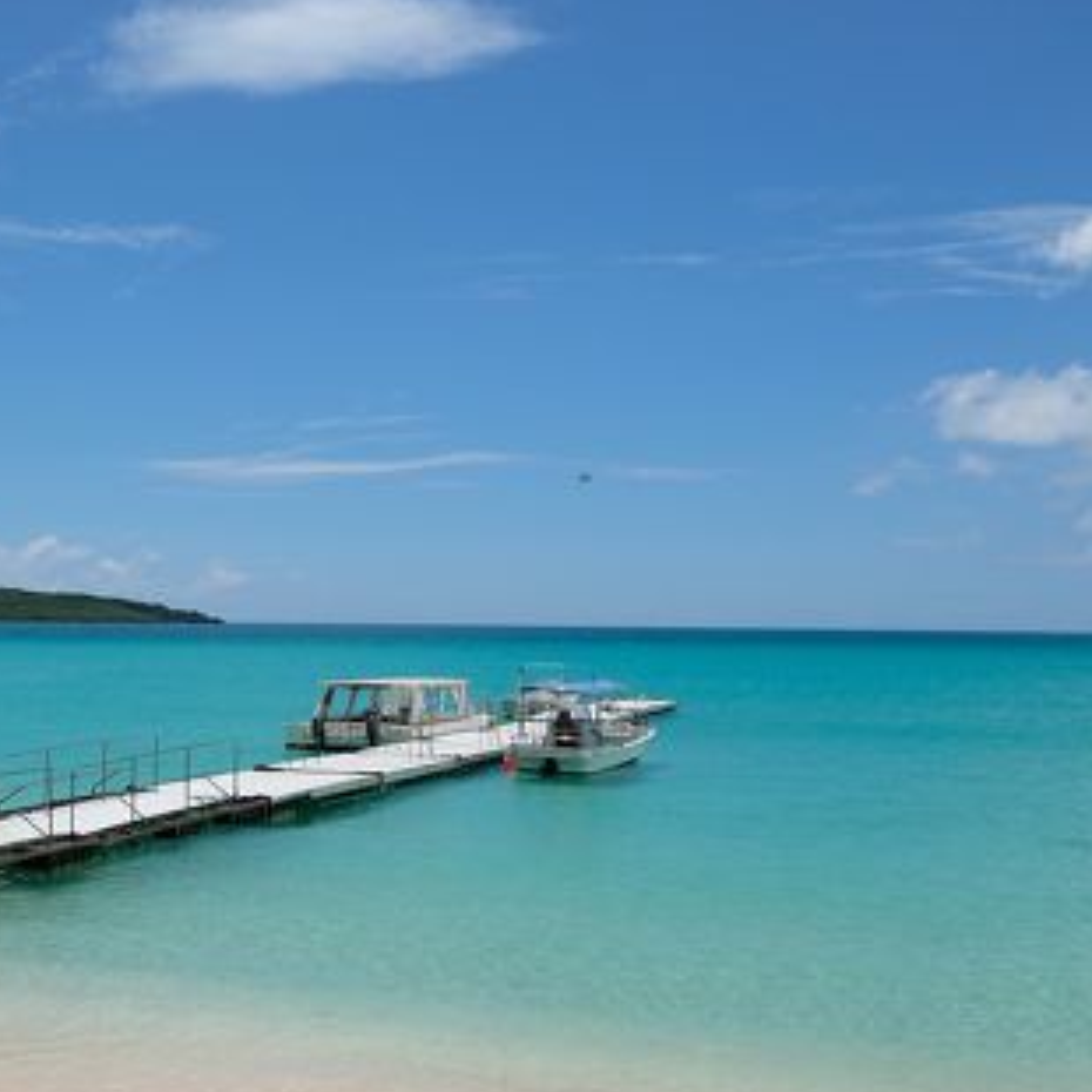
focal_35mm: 48
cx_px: 289
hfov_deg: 34.7
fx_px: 1713
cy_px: 576
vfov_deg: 35.3
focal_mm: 23.5
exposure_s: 1/1700
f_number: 5.6
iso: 200
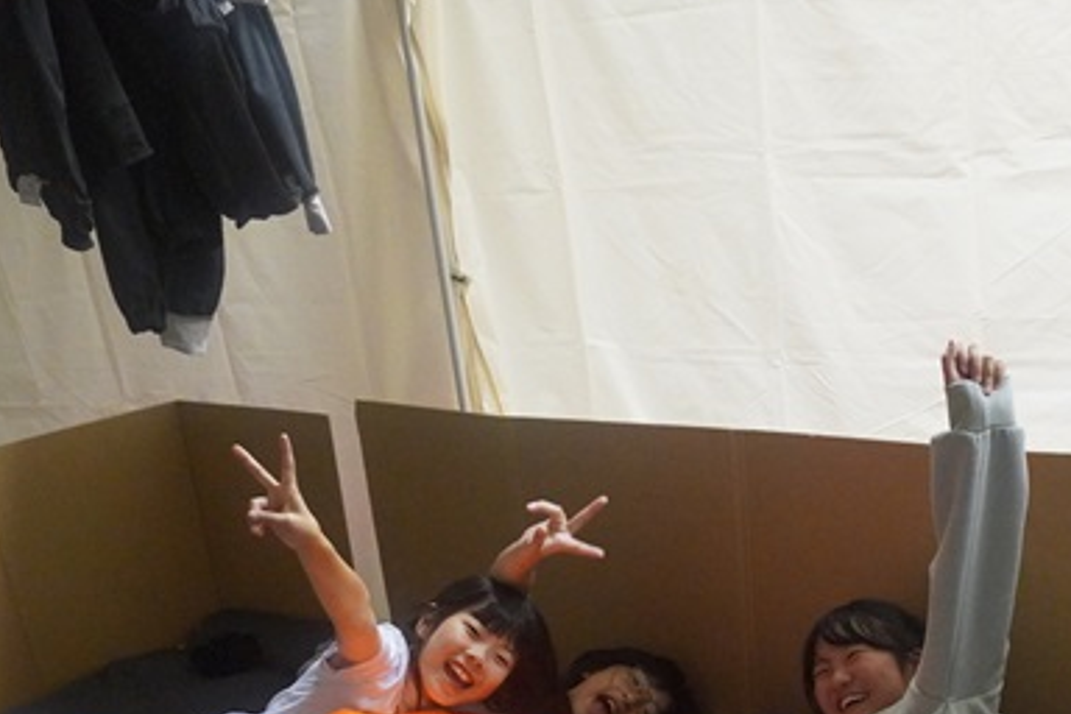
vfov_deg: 25.5
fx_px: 1487
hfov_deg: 39.0
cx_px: 745
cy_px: 736
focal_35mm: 50
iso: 6400
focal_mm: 16
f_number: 4
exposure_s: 1/160
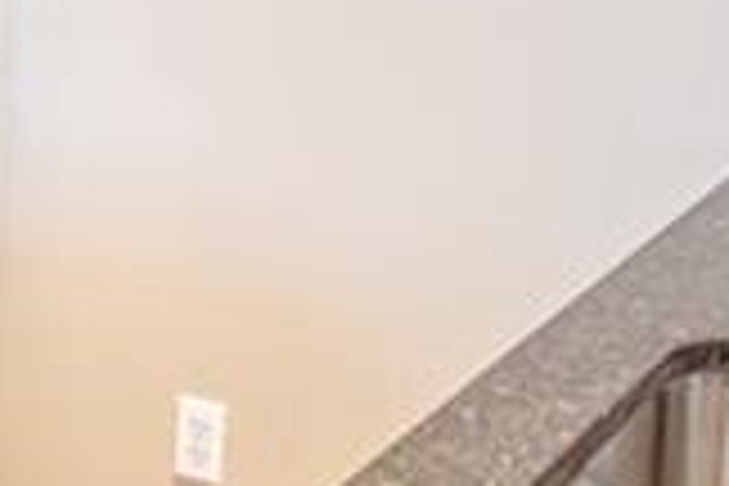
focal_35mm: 101
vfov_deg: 13.4
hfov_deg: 17.2
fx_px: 2045
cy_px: 29
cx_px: -518
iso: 8000
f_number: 4
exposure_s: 1/30
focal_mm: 16
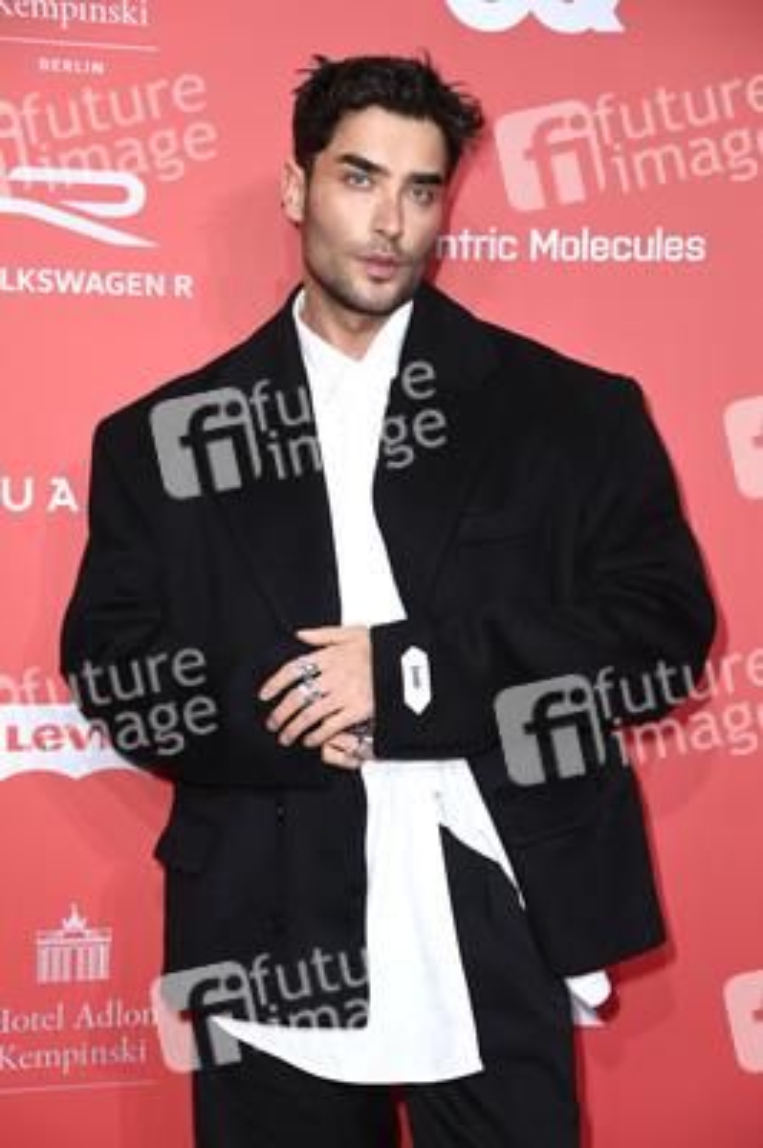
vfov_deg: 24.8
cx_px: 382
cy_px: 574
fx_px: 2611
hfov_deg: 16.6
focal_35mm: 82
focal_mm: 82
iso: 800
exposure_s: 1/250
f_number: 5
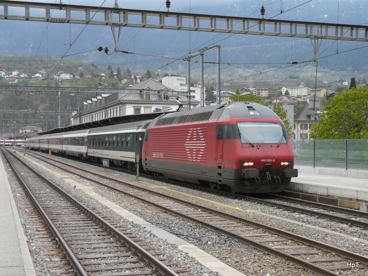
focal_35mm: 55
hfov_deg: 34.9
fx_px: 585
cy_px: 138
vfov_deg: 26.6
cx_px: 184
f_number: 3.6
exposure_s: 1/200
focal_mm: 9
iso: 160
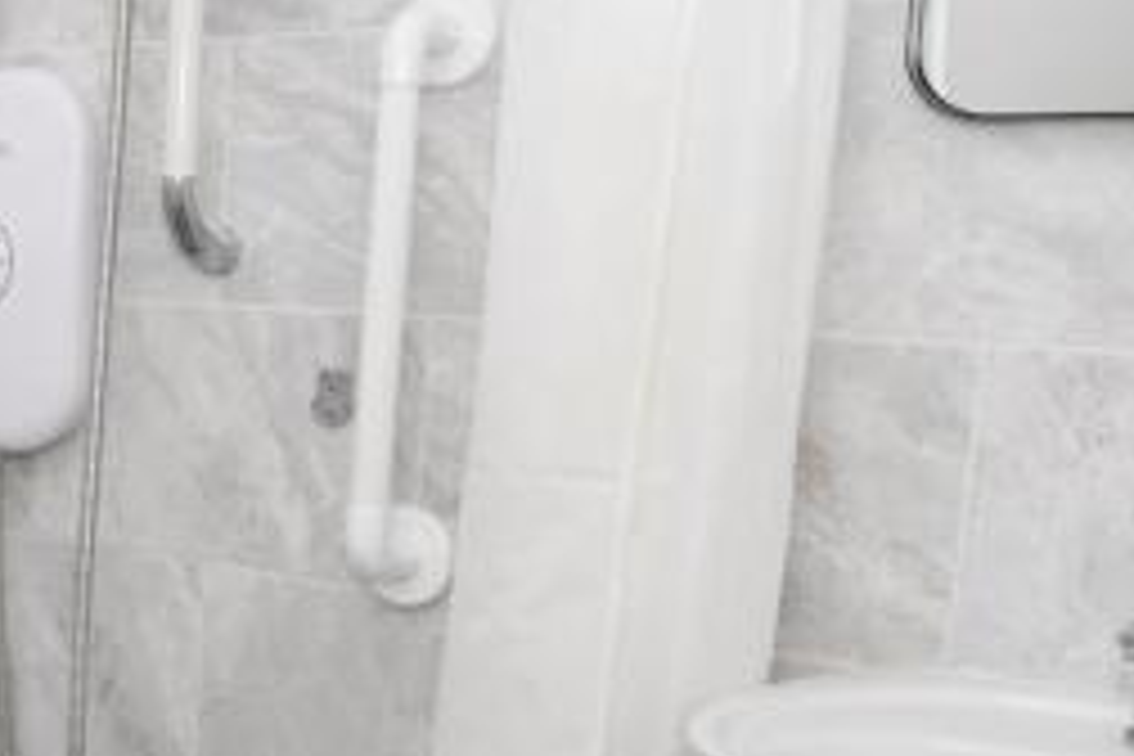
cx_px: -302
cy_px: 596
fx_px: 1921
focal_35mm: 61
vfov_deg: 22.0
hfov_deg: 27.8
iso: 1250
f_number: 4
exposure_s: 1/60
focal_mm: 10
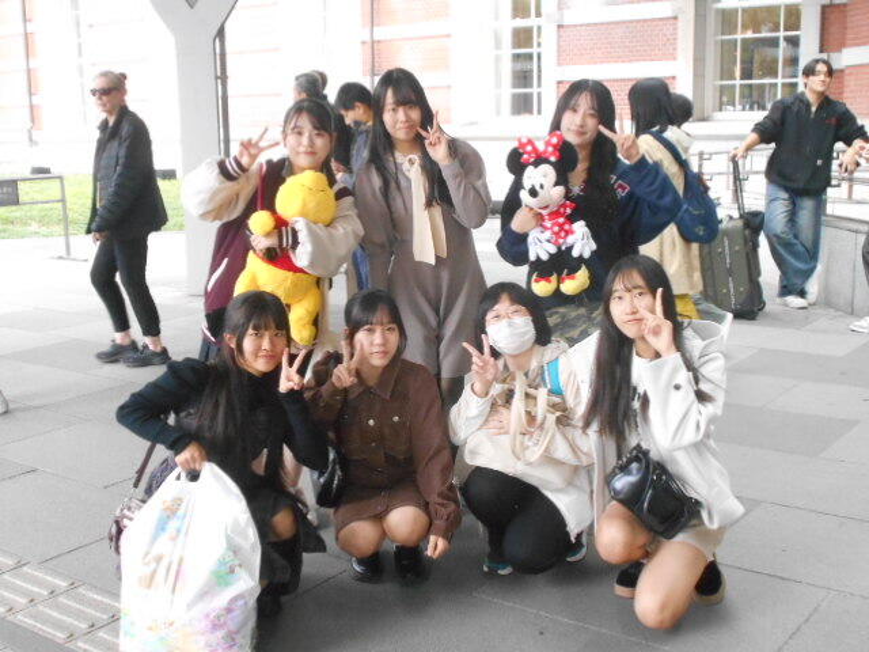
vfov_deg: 32.9
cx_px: 434
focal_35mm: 44
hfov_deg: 42.9
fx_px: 1105
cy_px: 326
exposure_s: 1/100
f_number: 4.2
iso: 800
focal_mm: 7.7
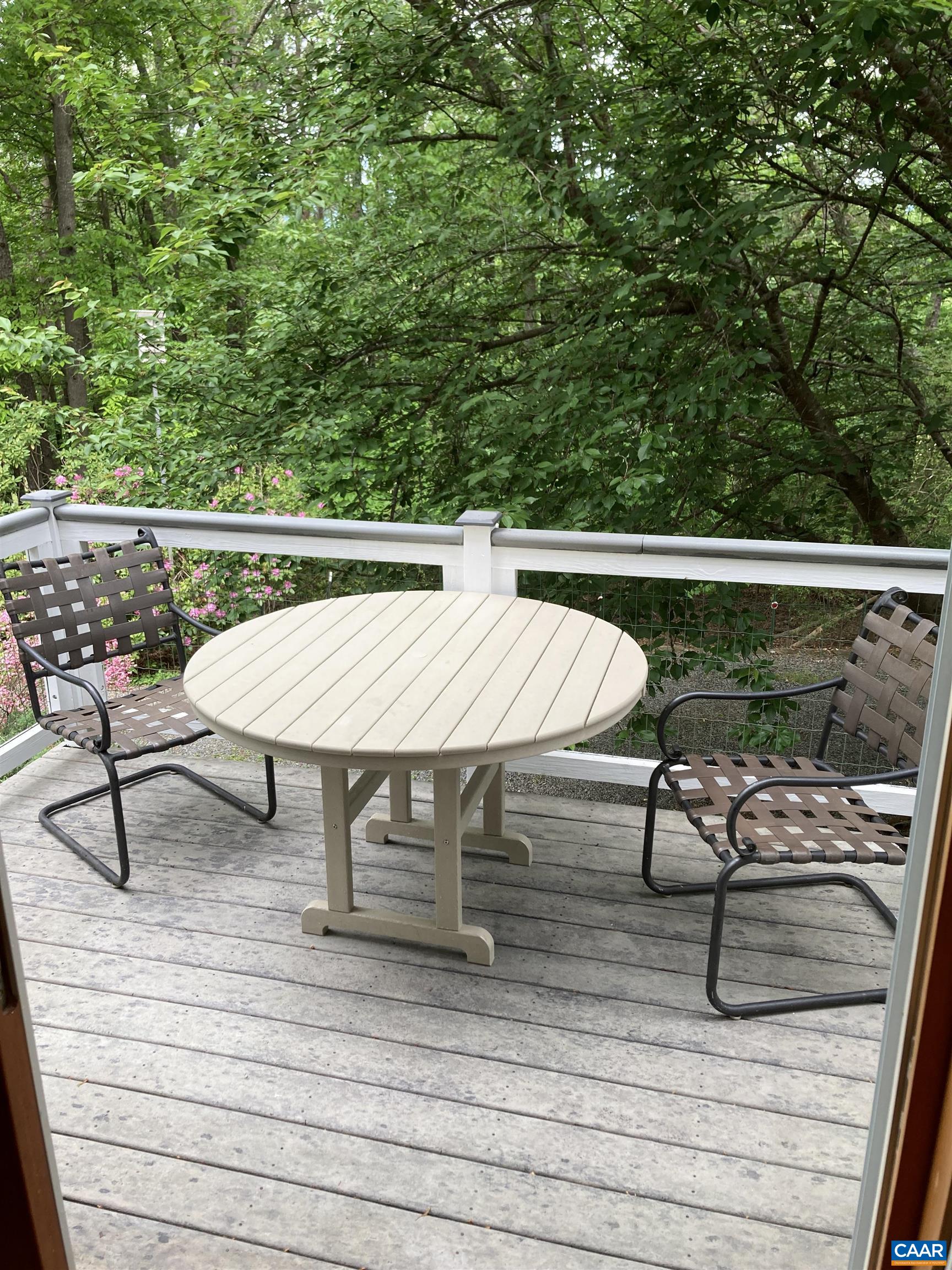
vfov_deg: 63.4
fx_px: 1027
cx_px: 476
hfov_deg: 49.7
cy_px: 635
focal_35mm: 28
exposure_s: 1/121
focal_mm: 3.99
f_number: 1.8
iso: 25
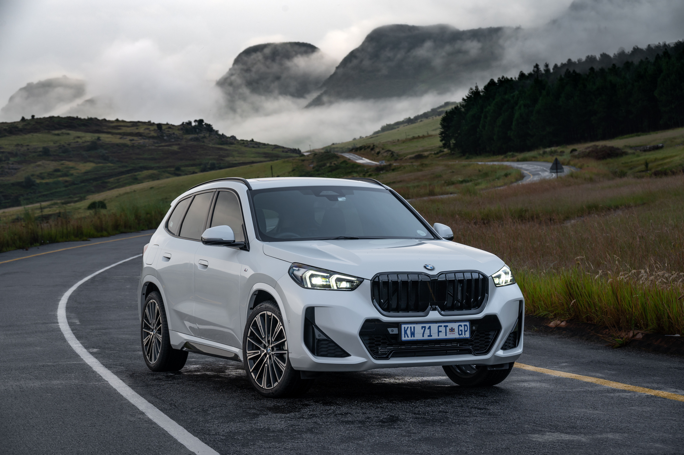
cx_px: 342
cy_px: 228
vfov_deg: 16.4
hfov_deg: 24.5
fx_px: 1576
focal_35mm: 83
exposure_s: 1/20
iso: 200
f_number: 8
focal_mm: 83
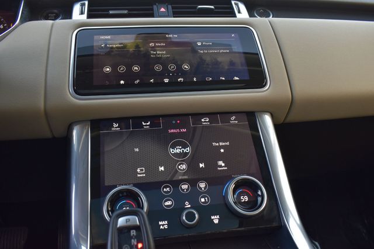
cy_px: 124
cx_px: 187
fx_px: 311
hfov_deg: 62.0
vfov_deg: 43.6
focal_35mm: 30
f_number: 6.3
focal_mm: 20
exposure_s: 1/15
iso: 500
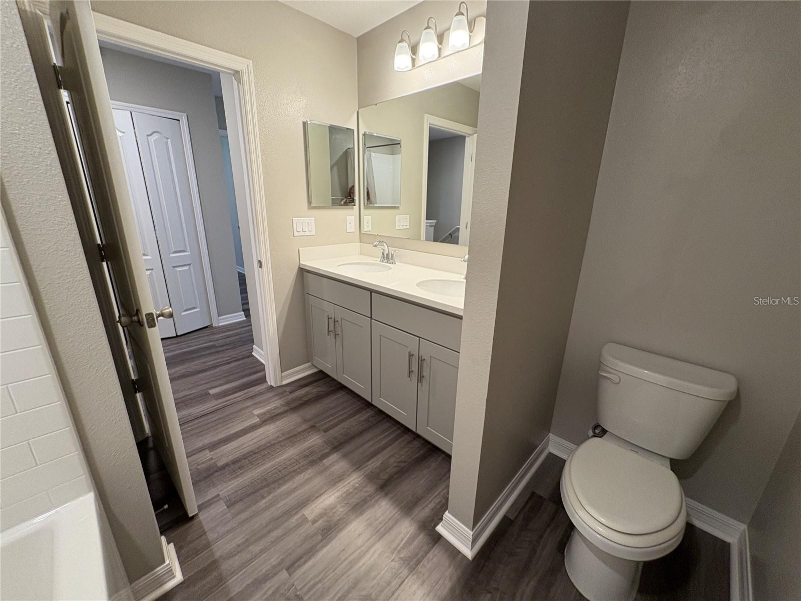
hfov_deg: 102.1
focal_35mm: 14
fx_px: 324
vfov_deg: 85.7
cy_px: 300
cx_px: 400
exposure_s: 1/60
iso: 160
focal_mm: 2.22
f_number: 2.2
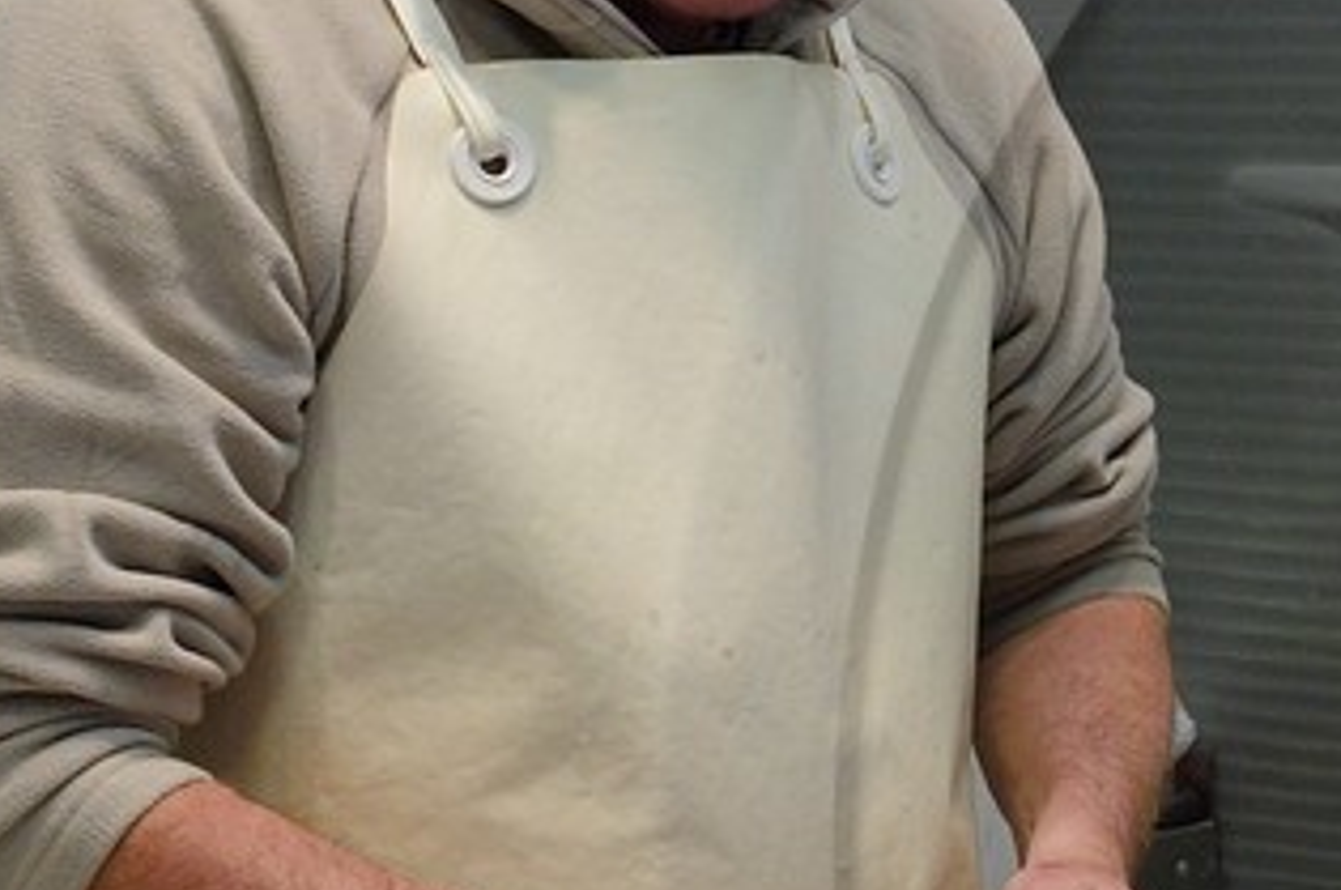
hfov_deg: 14.7
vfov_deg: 11.1
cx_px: 2397
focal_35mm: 122
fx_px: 4537
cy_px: 864
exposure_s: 1/250
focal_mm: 24
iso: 800
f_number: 6.3
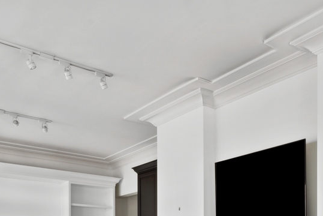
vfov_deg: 26.3
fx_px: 404
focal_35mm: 45
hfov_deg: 42.4
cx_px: 236
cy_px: 265
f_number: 10
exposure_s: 1/10
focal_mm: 15
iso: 100
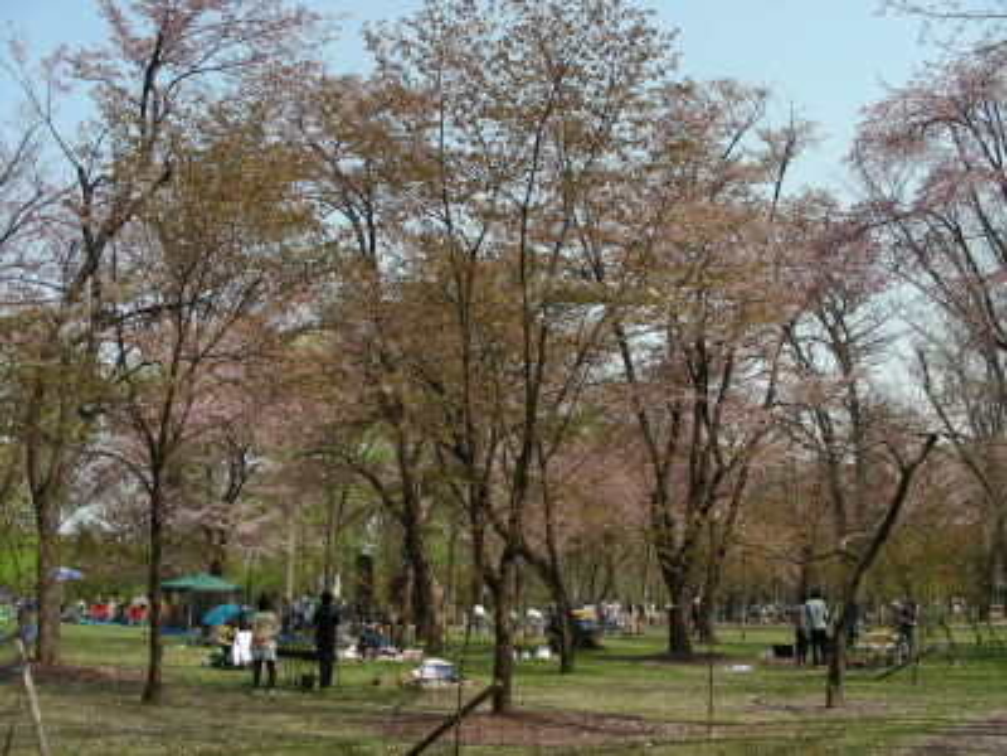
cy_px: 378
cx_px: 504
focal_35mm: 38
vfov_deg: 37.7
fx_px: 1105
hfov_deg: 49.0
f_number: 4
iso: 50
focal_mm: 6.3
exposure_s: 1/238
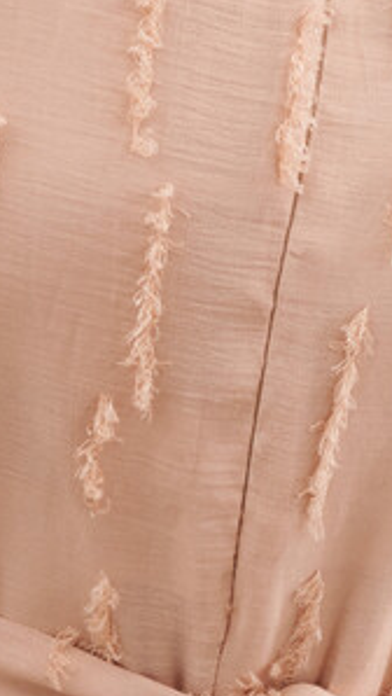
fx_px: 8172
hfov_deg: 2.7
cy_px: -168
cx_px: 271
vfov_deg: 4.9
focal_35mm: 443
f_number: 11
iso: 400
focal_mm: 70
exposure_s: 1/160
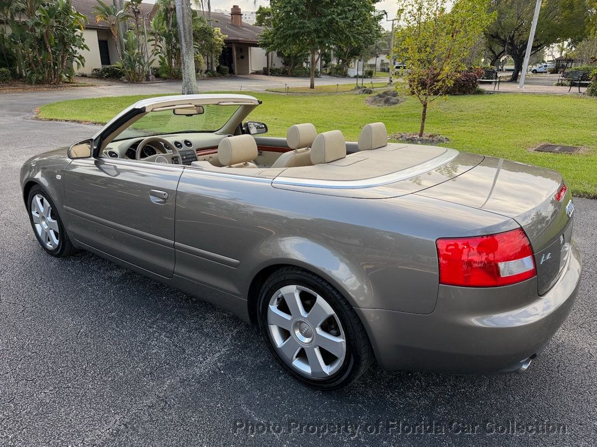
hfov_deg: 71.6
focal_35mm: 24
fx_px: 414
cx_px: 298
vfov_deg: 56.8
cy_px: 224
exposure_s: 1/1046
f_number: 1.78
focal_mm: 6.76
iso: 100
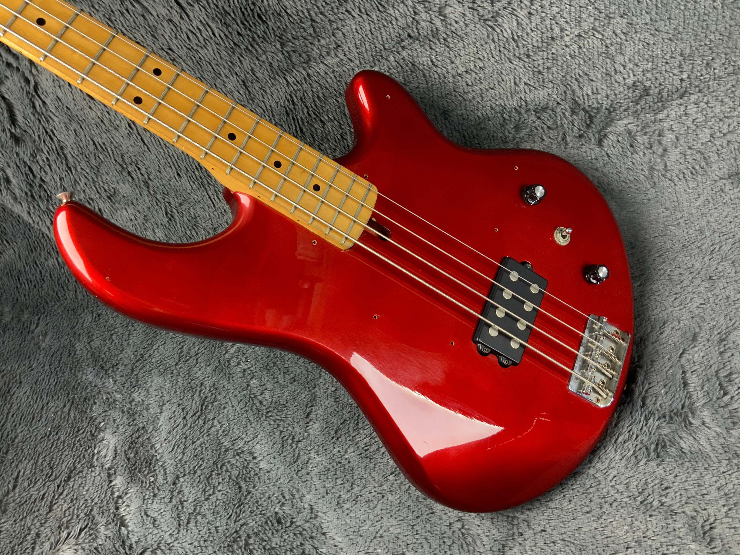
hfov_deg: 61.7
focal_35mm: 29
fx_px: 620
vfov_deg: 48.2
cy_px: 278
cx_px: 370
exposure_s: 1/50
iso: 100
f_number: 1.8
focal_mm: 3
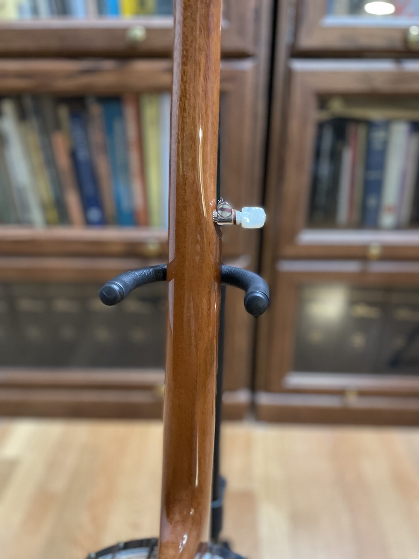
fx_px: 420
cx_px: 210
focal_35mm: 26
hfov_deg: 53.1
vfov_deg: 67.3
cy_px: 280
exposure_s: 1/40
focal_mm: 4.2
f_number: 1.6
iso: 640
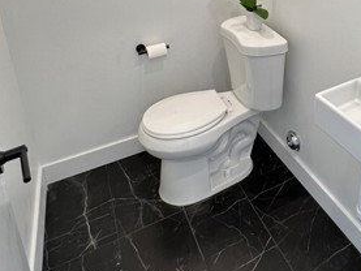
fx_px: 313
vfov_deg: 41.5
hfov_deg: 57.1
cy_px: 8
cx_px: 268
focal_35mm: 30
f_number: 1.8
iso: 200
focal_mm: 1.57
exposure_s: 1/60
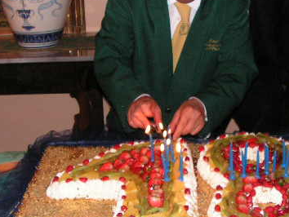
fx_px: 543
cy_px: 92
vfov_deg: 22.6
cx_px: 180
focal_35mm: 65
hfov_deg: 29.7
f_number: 3.2
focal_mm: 6
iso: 200
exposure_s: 1/40
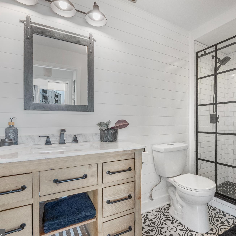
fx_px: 154
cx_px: 150
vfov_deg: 74.8
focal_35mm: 20
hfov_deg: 73.3
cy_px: 119
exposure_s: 1/30
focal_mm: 10
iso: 1600
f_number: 8
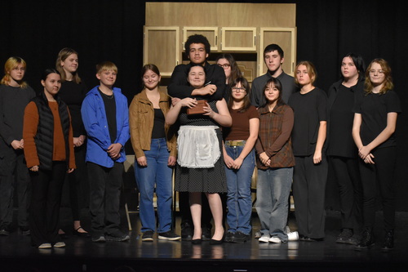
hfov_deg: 19.5
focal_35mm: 105
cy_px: 136
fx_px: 1190
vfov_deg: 13.0
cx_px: 204
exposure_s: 1/400
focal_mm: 70
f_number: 4.5
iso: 3200
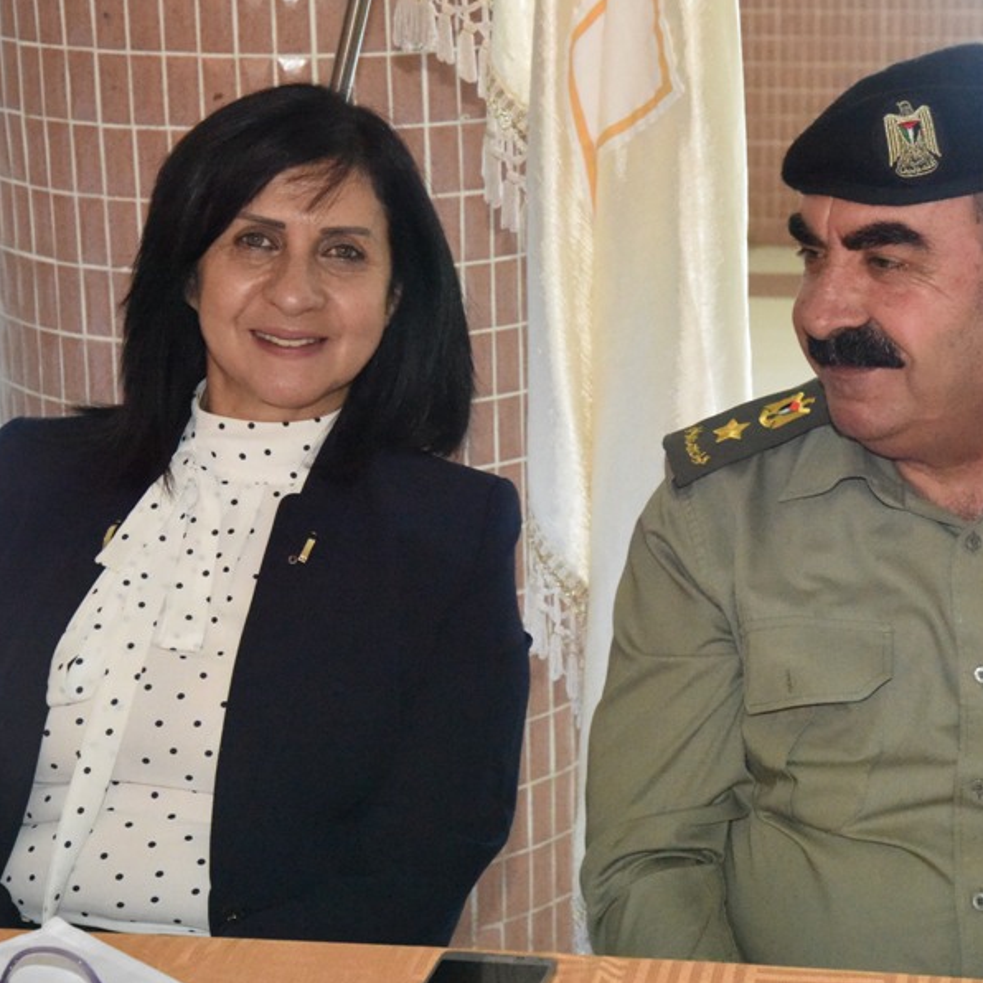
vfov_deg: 18.3
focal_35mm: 95
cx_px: 618
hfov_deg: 18.3
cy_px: 444
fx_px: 3052
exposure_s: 1/250
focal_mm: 65
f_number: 10
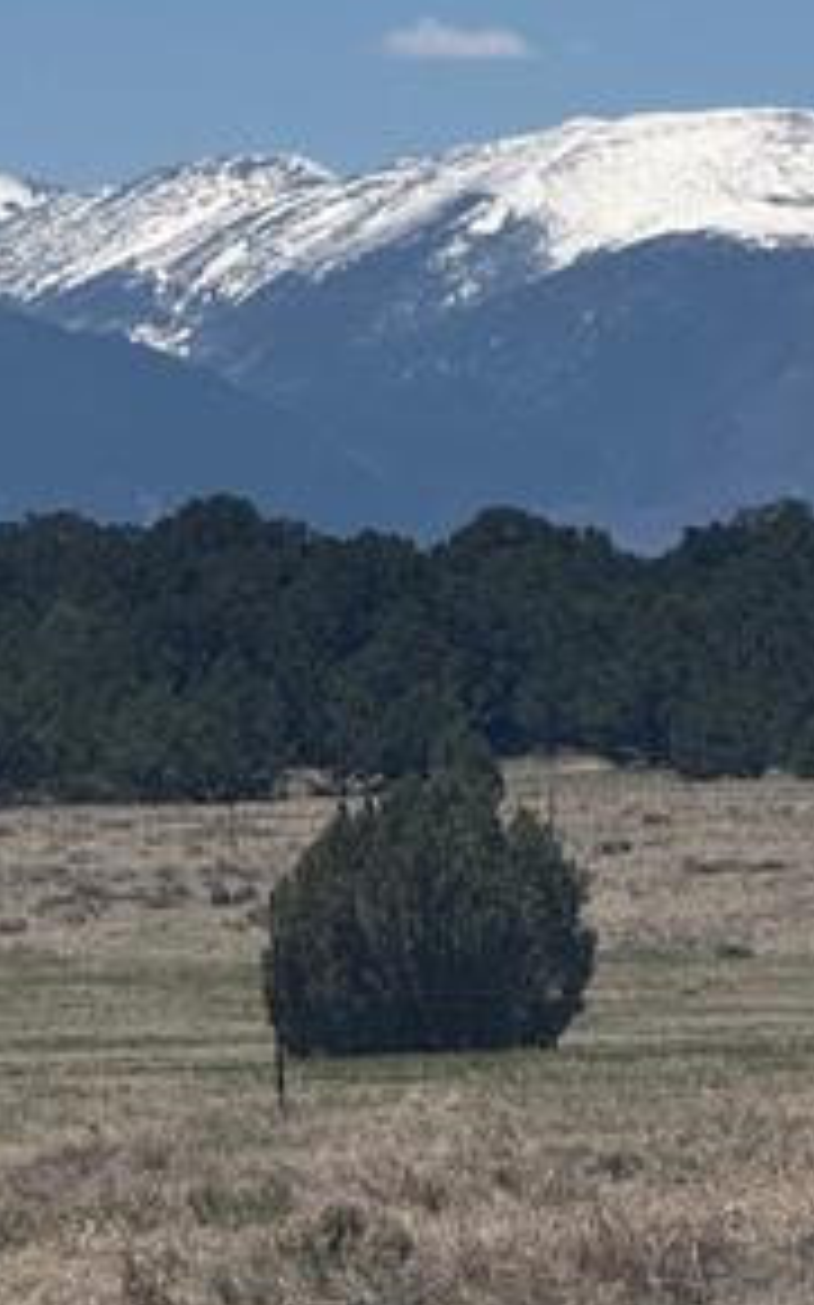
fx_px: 11974
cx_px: -376
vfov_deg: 6.2
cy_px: -18
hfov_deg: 3.9
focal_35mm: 337
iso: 50
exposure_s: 1/3690
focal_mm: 15.66
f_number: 2.8
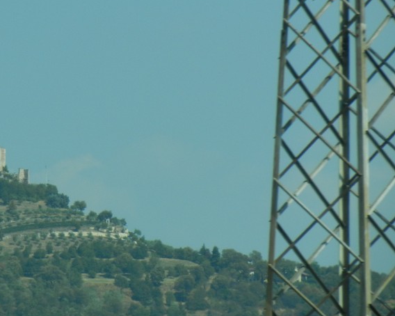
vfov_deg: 3.4
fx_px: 5387
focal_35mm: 461
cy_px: 129
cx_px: 61
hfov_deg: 4.2
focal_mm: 47.2
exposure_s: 1/776
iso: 160
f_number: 5.1
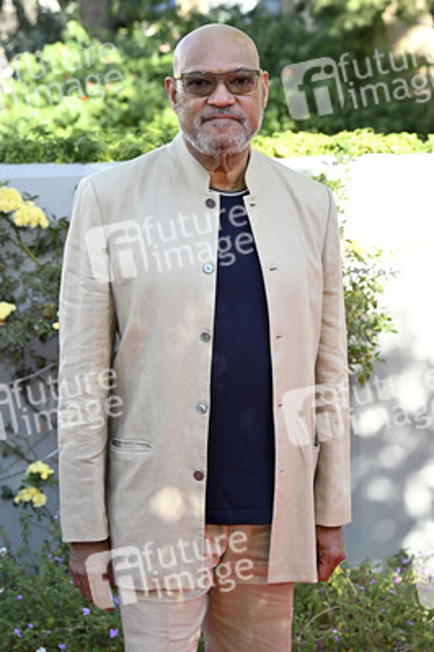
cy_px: 326
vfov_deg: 27.0
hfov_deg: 18.2
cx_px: 217
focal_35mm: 75
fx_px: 1358
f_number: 5.6
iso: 640
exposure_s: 1/320
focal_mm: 75
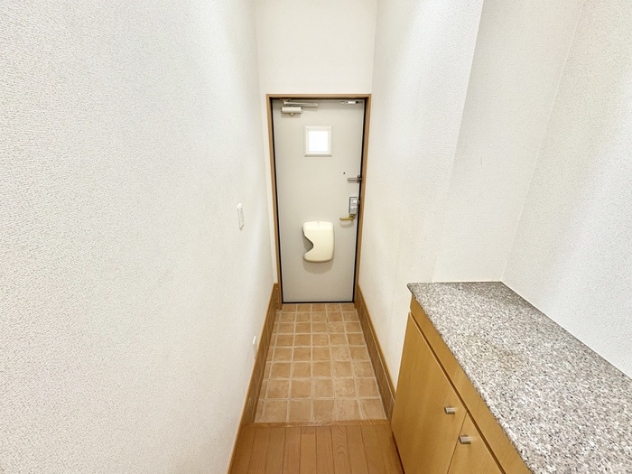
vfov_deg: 85.7
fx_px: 256
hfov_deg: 102.1
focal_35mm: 14
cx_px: 316
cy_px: 237
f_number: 2.2
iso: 250
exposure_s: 1/60
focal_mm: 2.22
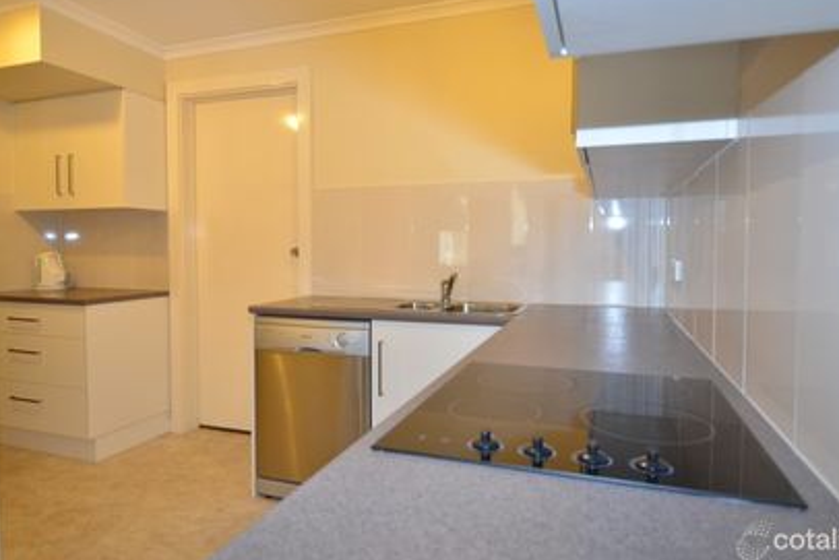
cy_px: 259
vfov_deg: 56.0
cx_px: 417
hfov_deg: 77.1
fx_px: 526
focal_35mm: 23
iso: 800
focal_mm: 13
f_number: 4
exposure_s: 1/60
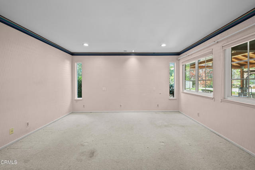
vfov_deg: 81.2
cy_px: 85
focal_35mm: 14
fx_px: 99
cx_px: 128
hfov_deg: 104.2
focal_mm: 14
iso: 100
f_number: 9
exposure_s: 1/1.67
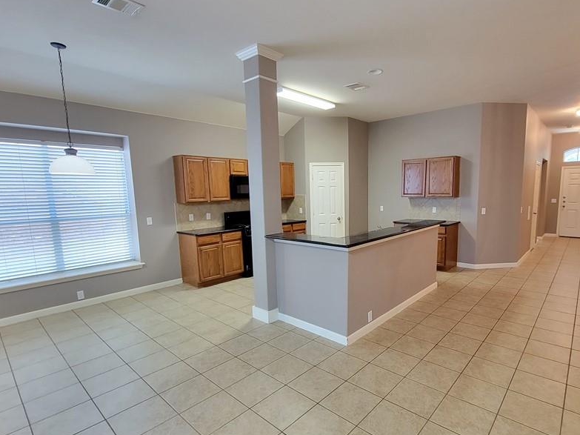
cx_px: 331
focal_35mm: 17
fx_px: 285
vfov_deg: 74.7
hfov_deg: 90.5
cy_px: 230
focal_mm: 2.2
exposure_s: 1/30
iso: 640
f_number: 2.2
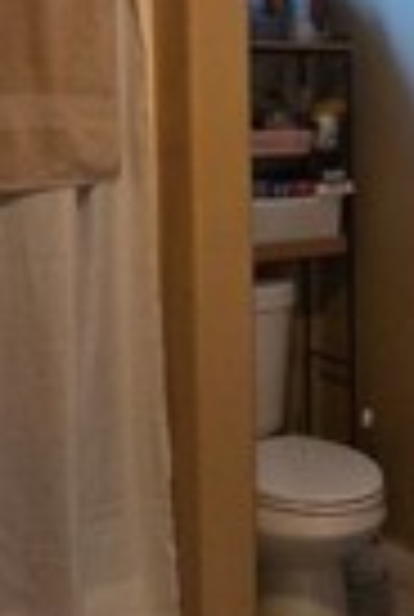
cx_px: 490
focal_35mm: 63
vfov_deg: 31.8
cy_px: 319
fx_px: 1081
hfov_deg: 20.4
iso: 1250
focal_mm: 2.2
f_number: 2.2
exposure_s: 1/24
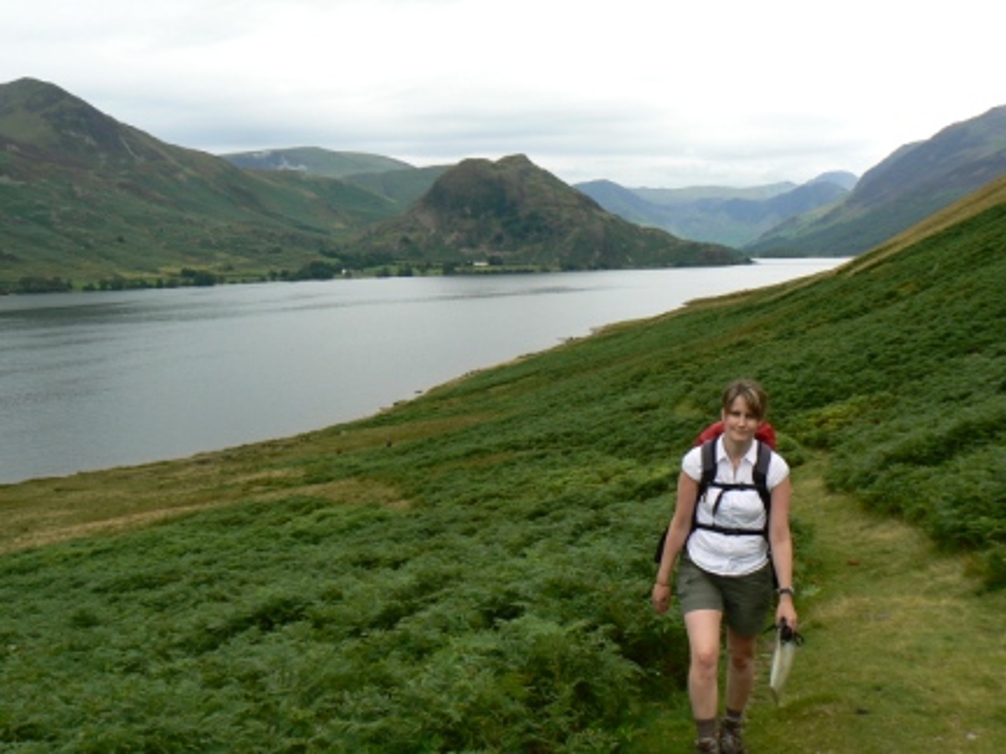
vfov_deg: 39.7
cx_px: 503
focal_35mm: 36
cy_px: 377
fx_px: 1046
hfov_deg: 51.4
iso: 80
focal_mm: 6
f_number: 5.6
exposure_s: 1/200
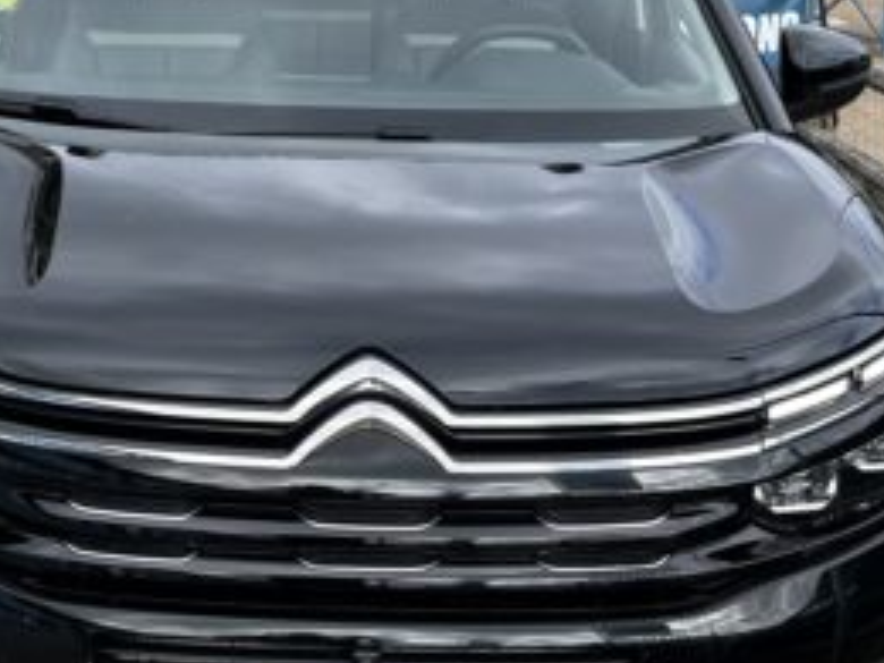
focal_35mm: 80
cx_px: 316
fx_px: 2043
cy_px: 269
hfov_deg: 24.3
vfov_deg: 18.4
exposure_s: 1/1252
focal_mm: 5.1
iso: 50
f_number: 1.6
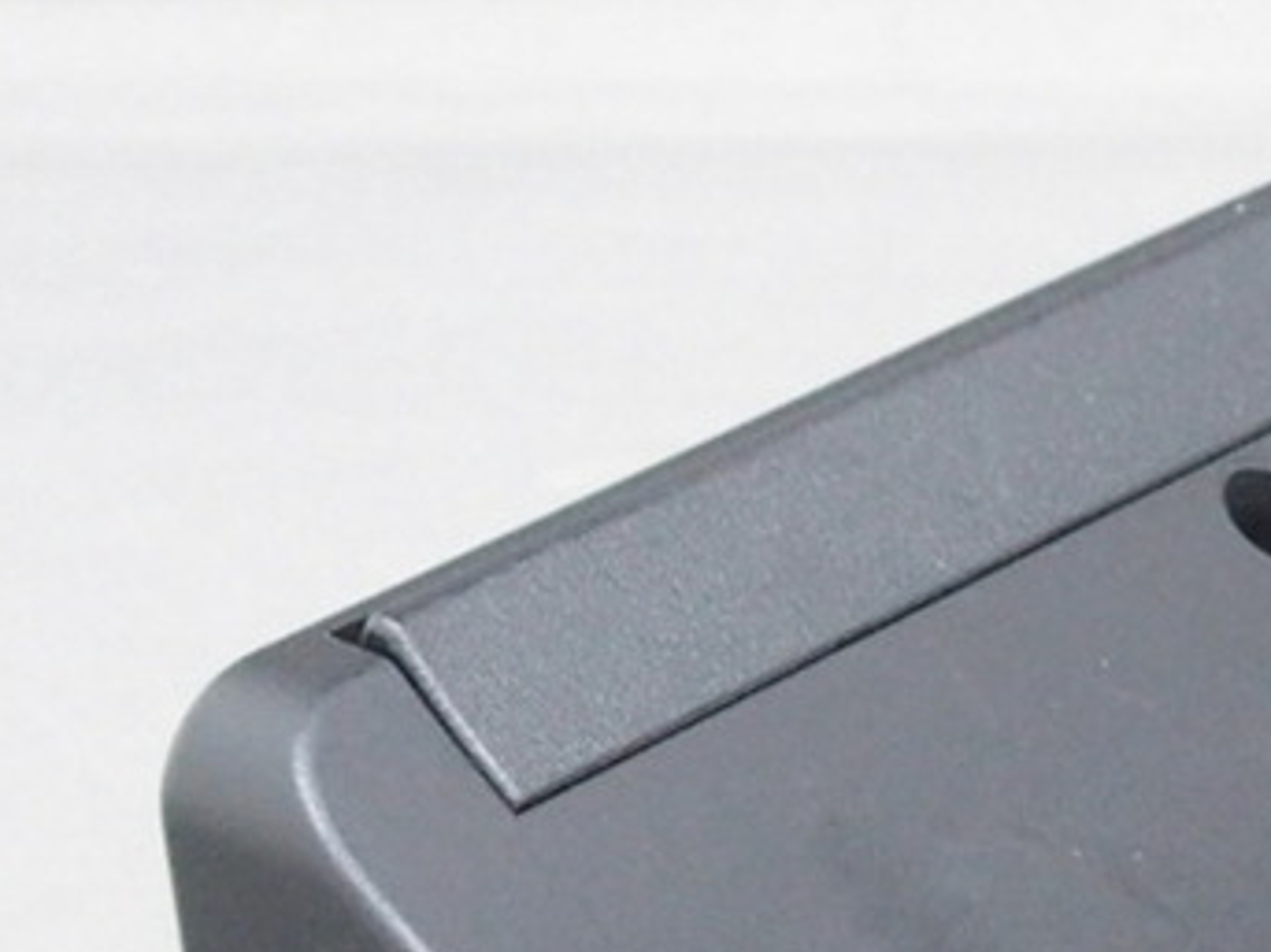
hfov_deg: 11.8
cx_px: 1793
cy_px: 1100
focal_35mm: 161
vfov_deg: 9.1
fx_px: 5909
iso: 1000
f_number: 5.6
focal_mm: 9.8
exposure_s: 1/13
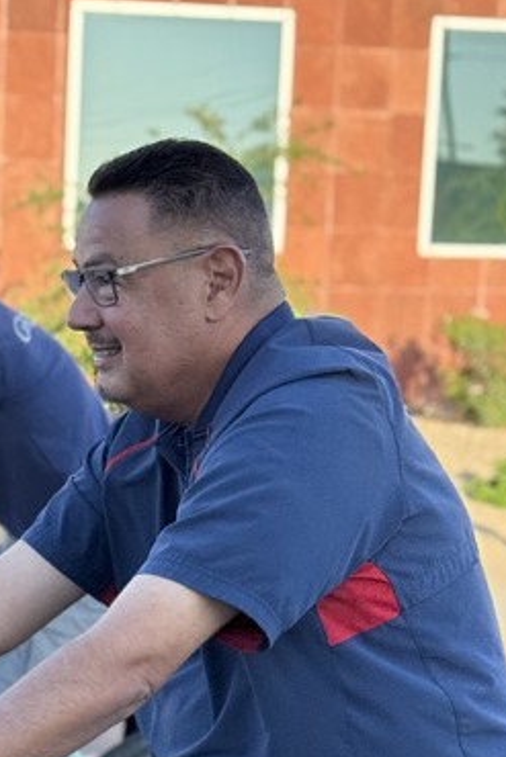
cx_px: -94
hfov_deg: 12.4
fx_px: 2275
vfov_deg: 18.7
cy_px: 649
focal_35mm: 108
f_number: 1.78
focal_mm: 6.76
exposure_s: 1/939
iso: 64
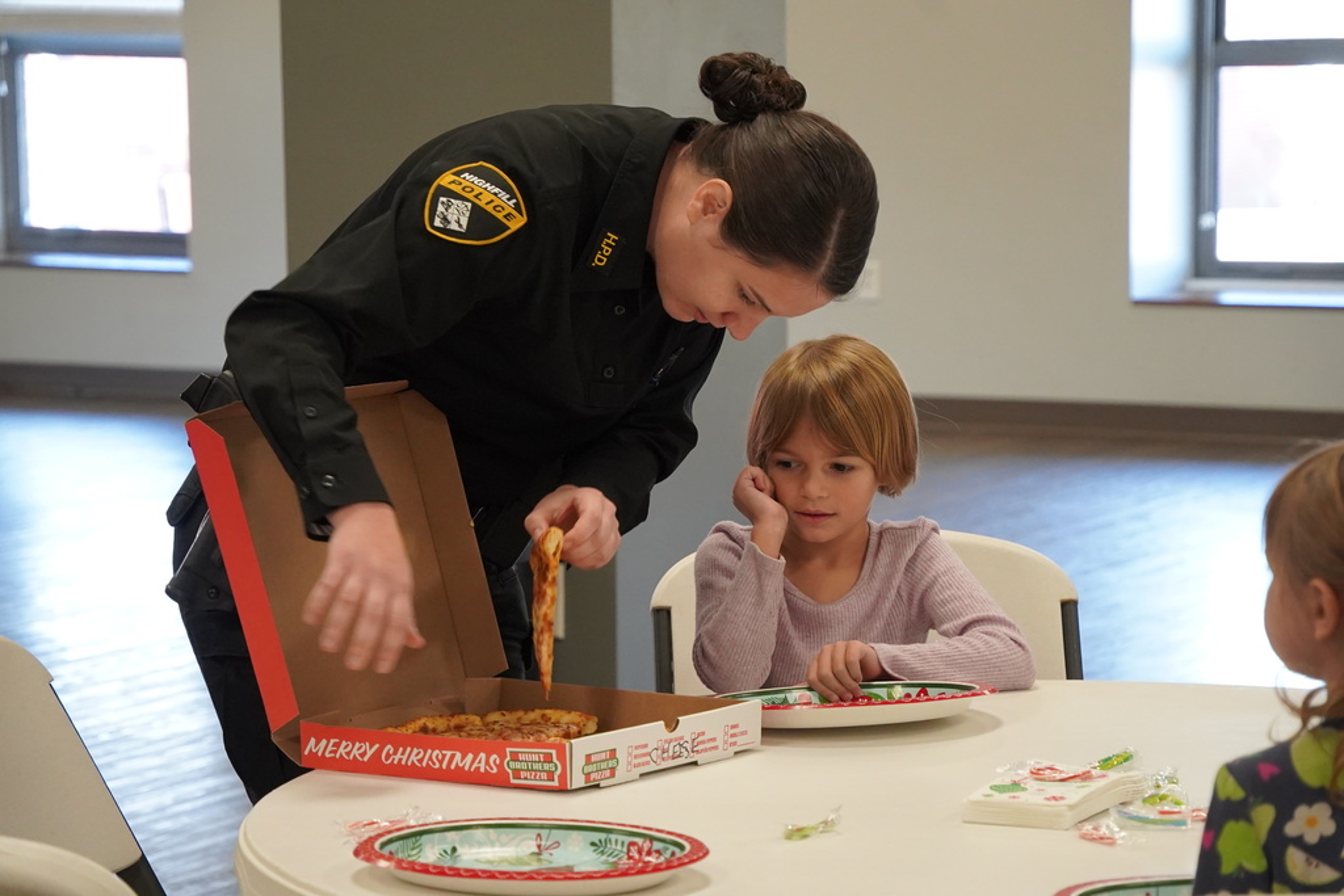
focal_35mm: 132
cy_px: 448
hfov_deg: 15.5
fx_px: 4928
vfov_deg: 10.4
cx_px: 672
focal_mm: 88
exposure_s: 1/160
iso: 3200
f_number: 5
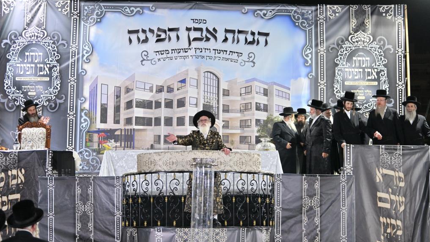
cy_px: 116
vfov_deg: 16.3
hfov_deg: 28.6
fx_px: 844
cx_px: 216
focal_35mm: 74
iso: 1600
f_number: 2.8
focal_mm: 70
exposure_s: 1/200
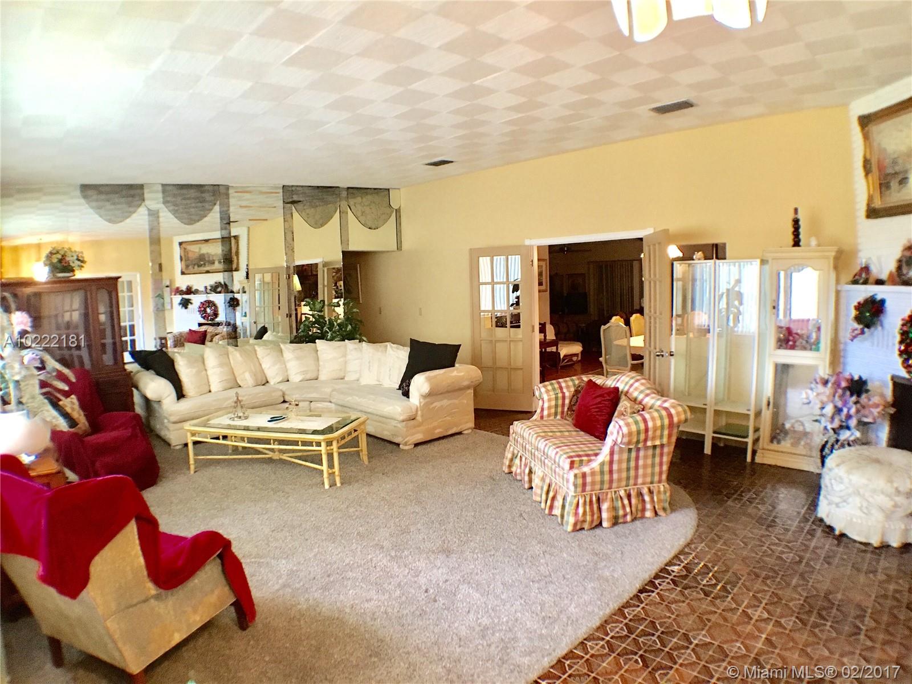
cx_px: 456
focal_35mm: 29
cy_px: 342
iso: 160
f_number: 2.2
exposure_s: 1/30
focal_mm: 4.15
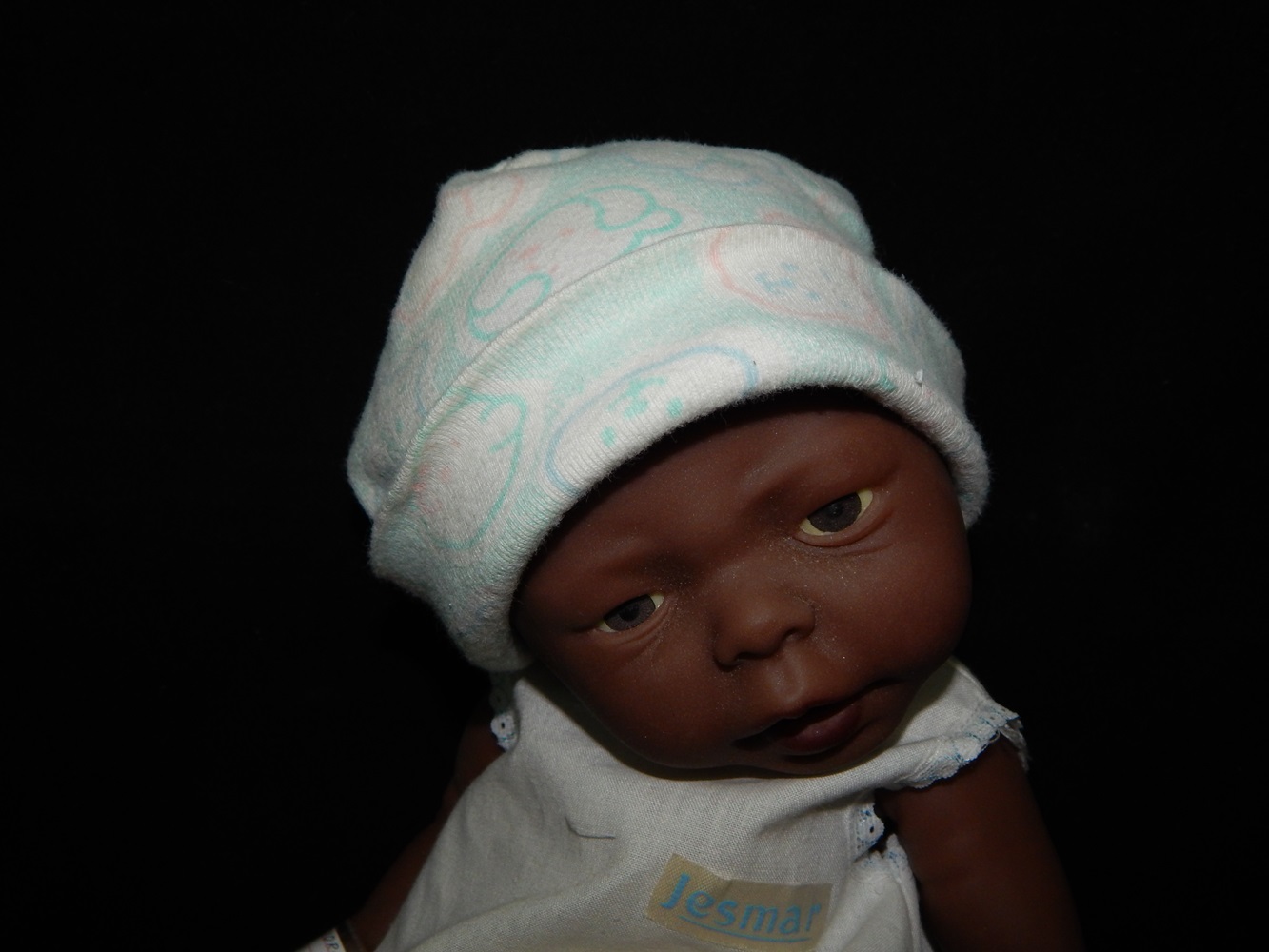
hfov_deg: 58.3
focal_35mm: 31
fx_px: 1137
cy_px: 476
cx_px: 634
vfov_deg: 45.4
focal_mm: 5.6
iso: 200
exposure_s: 1/30
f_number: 6.5
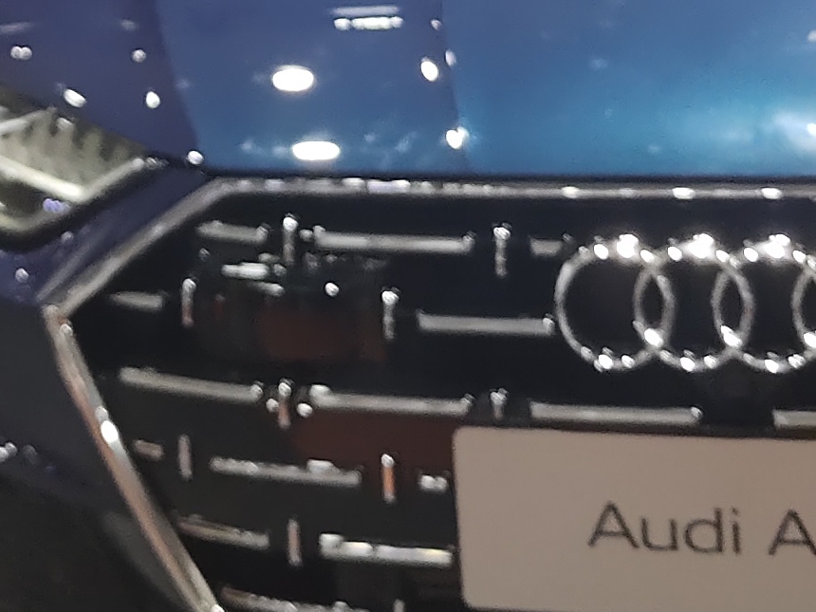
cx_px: 344
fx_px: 3206
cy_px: -260
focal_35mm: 136
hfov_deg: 14.5
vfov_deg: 10.6
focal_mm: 4.27
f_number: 1.8
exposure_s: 1/100
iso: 139
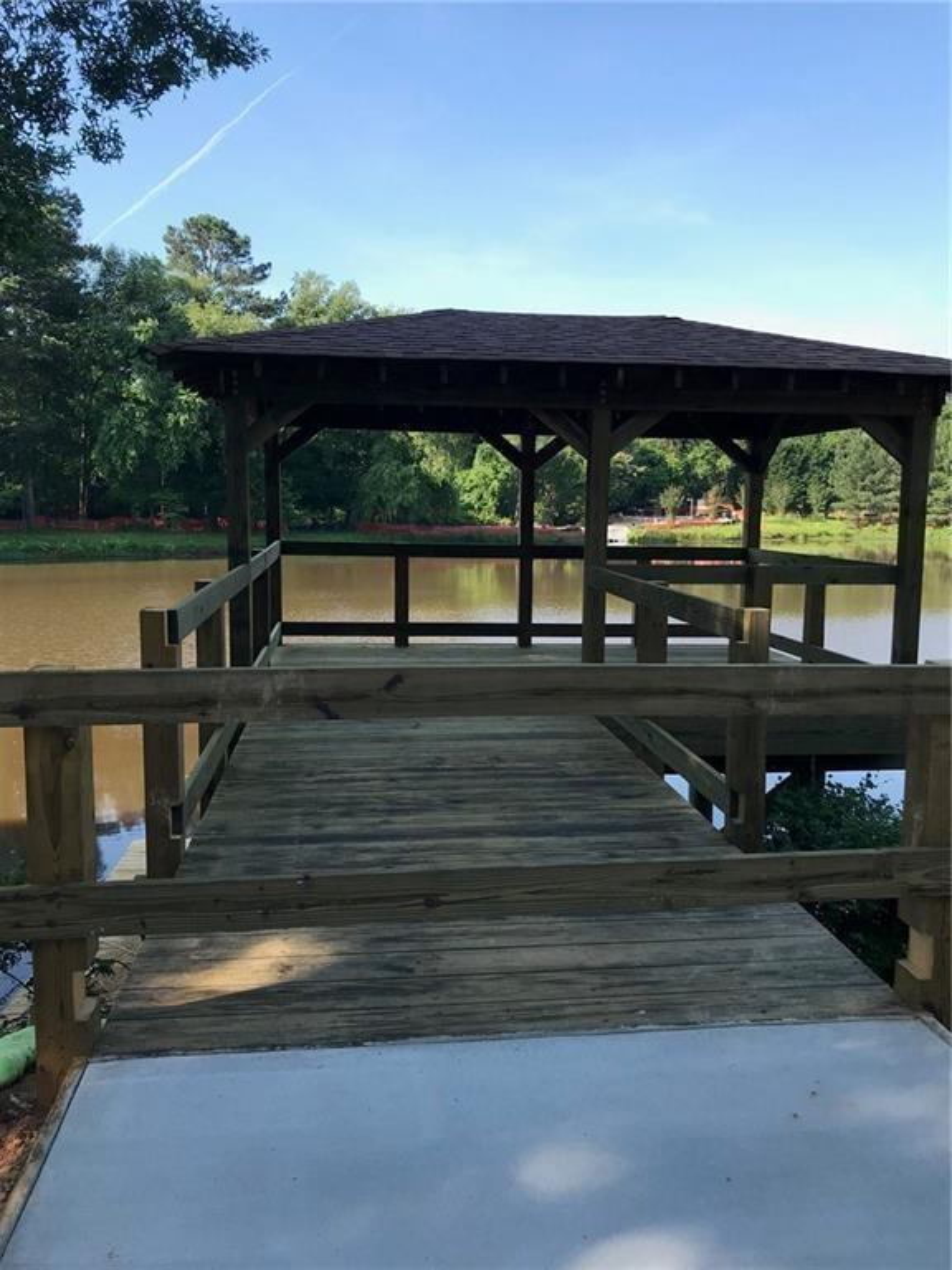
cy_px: 635
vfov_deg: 63.4
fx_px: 1027
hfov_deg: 49.7
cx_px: 476
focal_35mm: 28
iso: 20
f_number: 1.8
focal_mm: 3.99
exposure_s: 1/772
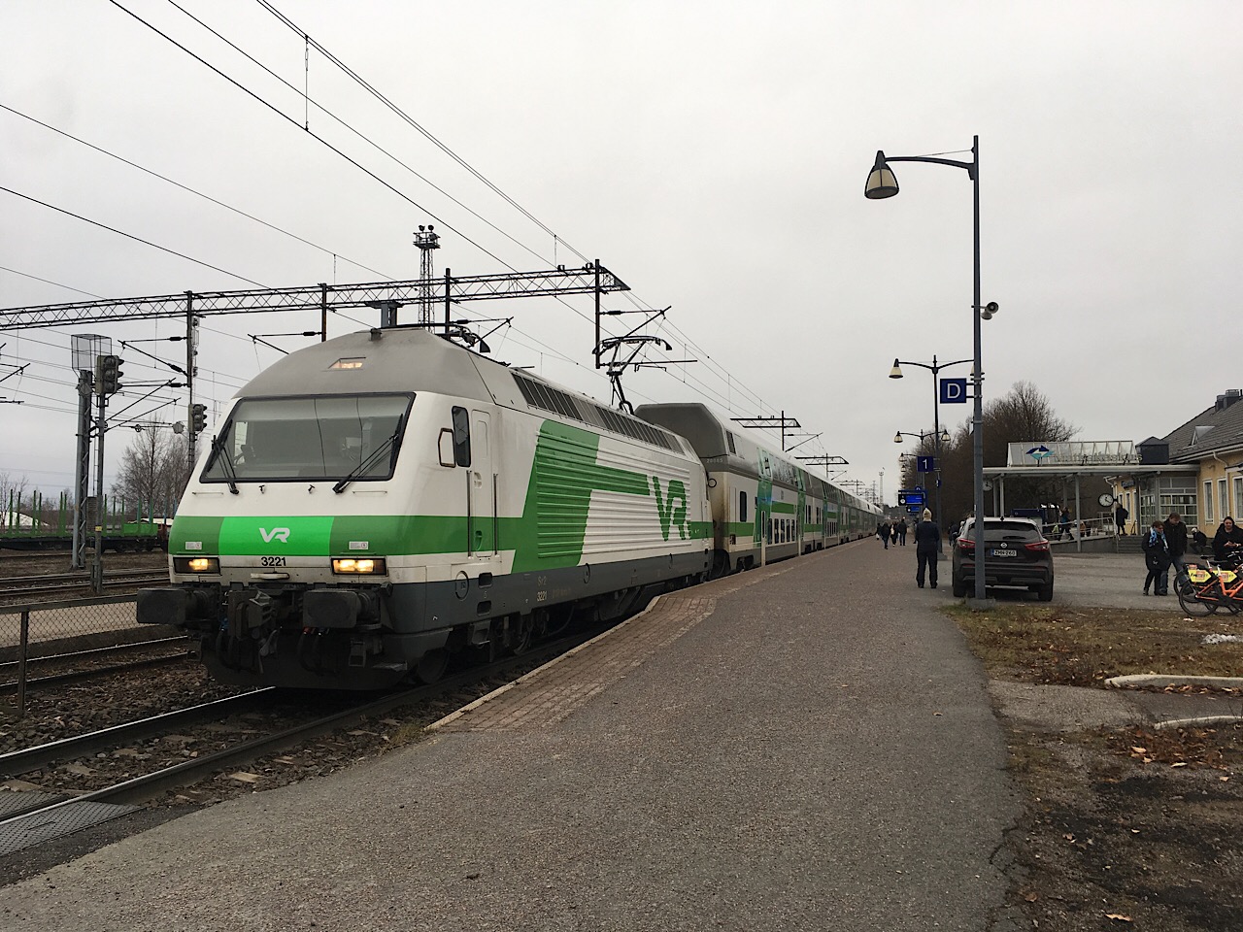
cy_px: 466
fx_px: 1041
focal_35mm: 29
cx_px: 622
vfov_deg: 48.2
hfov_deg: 61.7
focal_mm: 4.15
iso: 25
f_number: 2.2
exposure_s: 1/227
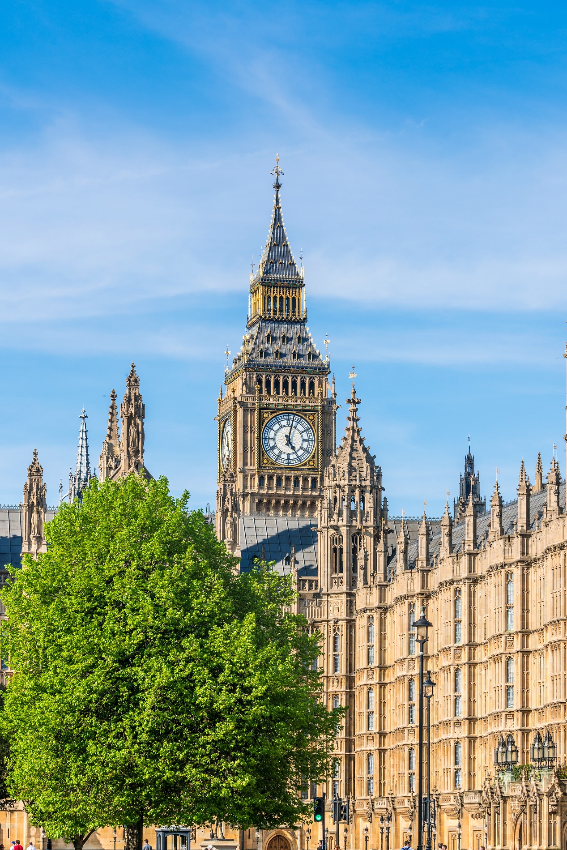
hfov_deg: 12.7
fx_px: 2550
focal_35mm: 108
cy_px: 492
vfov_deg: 18.9
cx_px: 326
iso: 100
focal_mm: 93
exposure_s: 1/160
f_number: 9
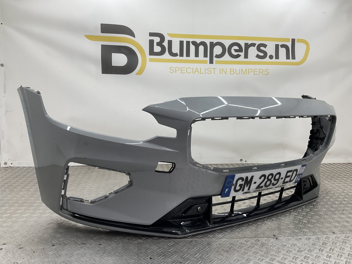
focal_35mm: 29
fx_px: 295
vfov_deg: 48.2
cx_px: 176
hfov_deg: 61.7
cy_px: 132
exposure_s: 1/100
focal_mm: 3
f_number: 1.8
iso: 16
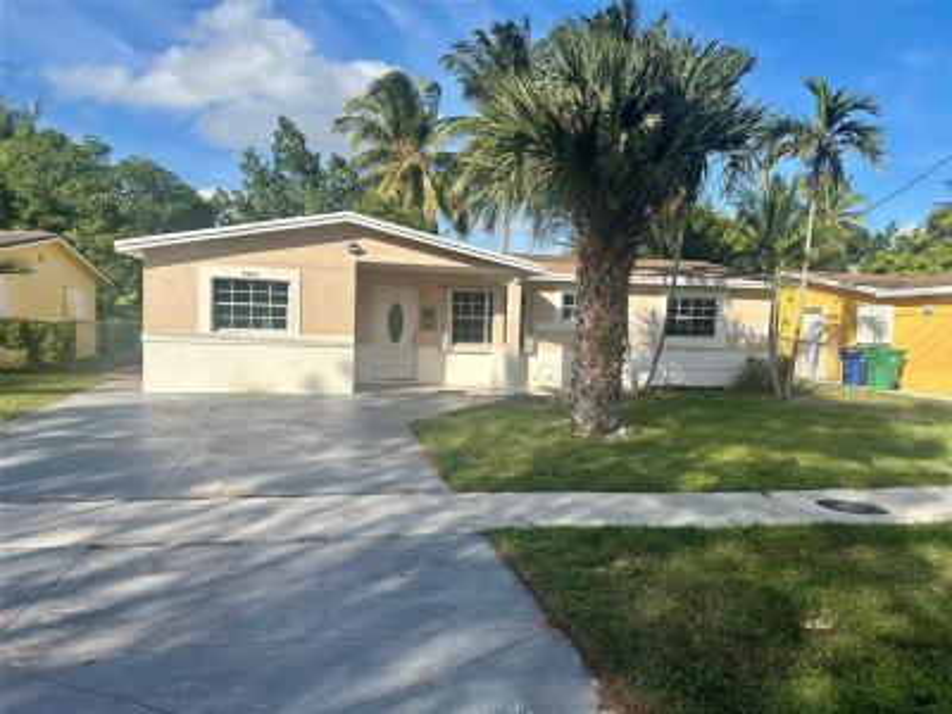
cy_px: 357
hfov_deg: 71.6
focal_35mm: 24
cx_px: 476
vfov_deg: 56.8
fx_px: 660
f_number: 1.78
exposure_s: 1/4762
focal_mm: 6.86
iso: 80
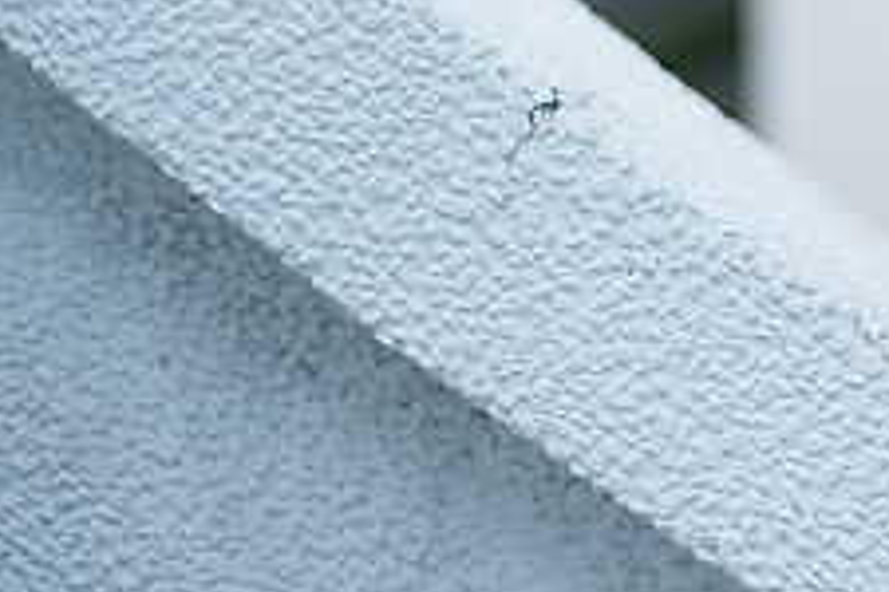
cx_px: 1616
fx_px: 4939
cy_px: -343
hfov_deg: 9.7
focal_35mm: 200
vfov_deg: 6.8
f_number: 2
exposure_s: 1/1600
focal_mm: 50
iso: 100
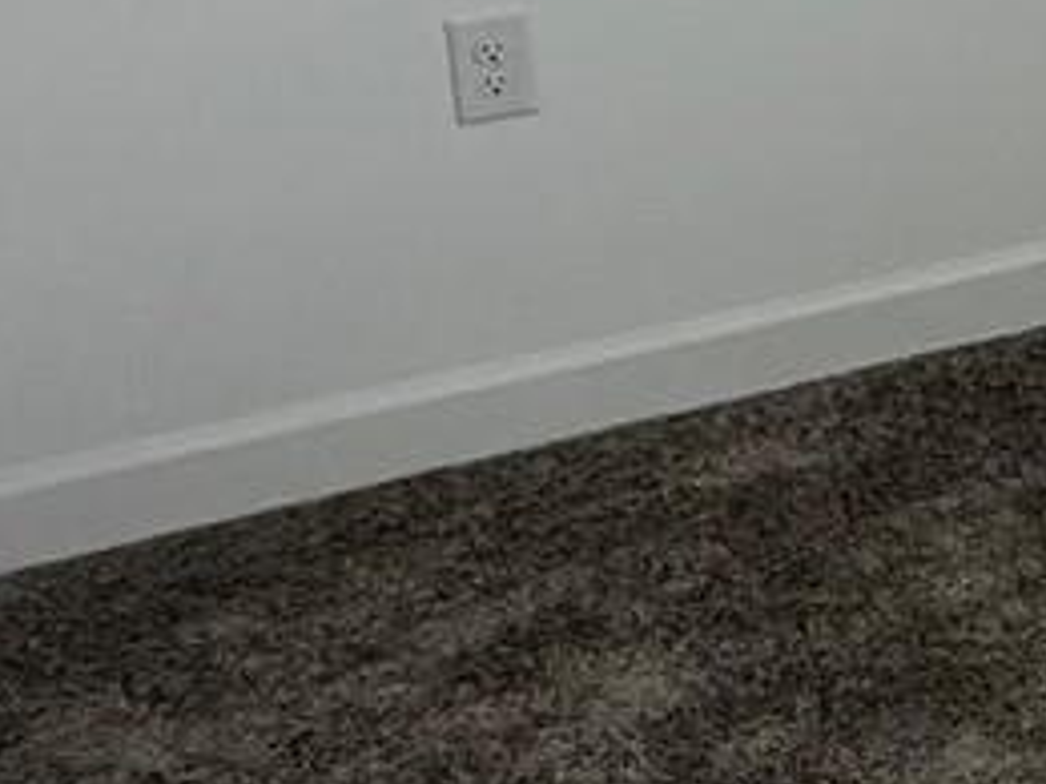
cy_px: -418
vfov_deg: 15.7
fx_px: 2599
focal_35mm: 86
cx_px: 2020
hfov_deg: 17.3
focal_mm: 2.22
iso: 160
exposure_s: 1/99
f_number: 2.2
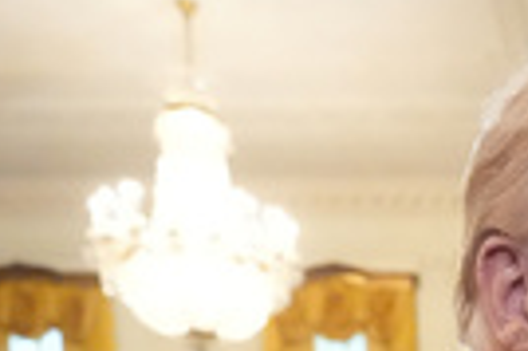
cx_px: 662
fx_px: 894
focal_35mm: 61
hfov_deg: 28.0
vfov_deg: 17.8
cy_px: 633
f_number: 2.8
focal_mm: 16
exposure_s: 1/500
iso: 12800
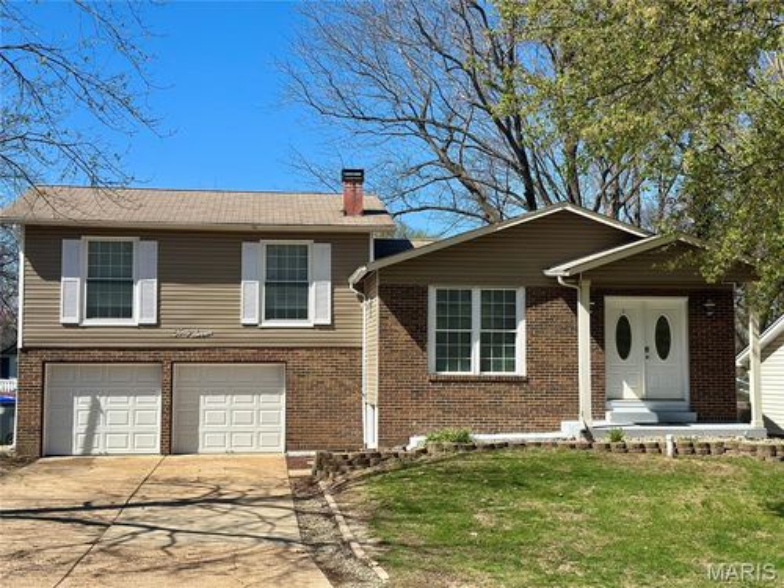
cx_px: 392
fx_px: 1087
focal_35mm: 48
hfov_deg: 39.7
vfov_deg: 30.3
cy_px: 294
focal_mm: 6.86
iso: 100
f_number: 1.78
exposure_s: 1/5882
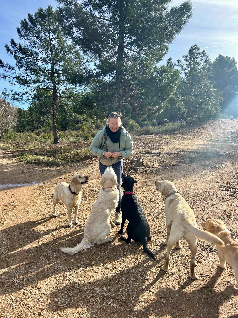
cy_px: 159
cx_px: 119
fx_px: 238
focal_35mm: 26
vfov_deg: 67.3
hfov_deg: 53.1
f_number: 1.5
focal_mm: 5.7
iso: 50
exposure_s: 1/2123
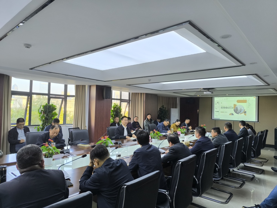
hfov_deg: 73.9
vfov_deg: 58.9
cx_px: 138
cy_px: 104
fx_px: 184
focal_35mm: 23
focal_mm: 6.14
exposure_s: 1/100
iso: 320
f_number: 1.65
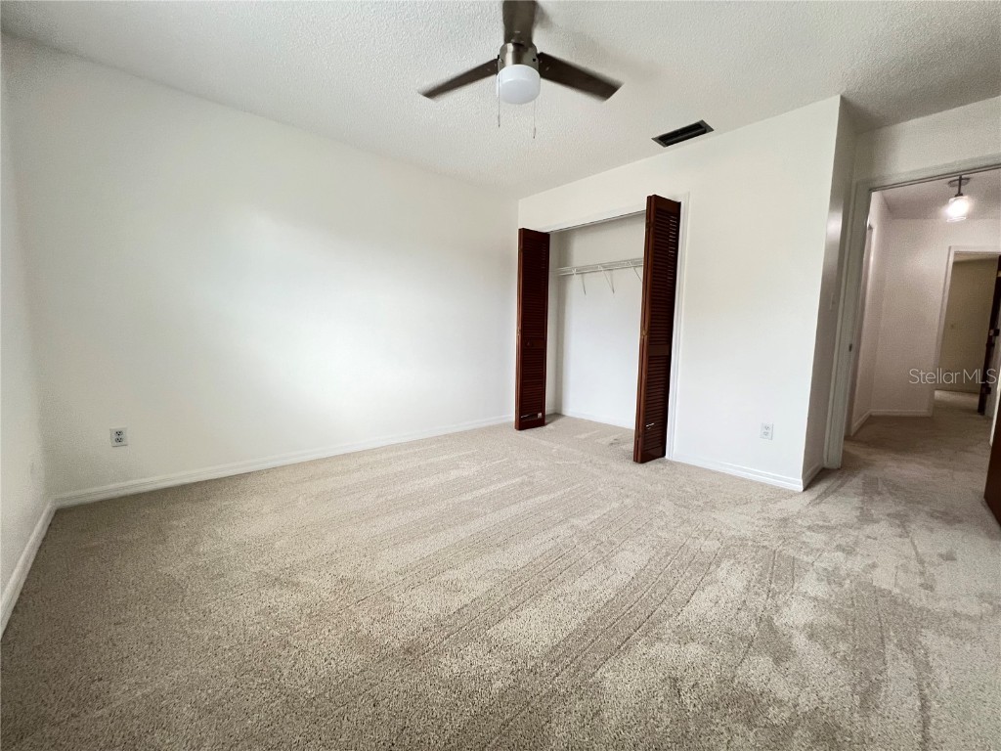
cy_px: 376
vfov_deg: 89.9
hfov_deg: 106.2
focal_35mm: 13
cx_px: 500
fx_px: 376
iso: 200
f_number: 1.8
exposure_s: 1/60
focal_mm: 1.57
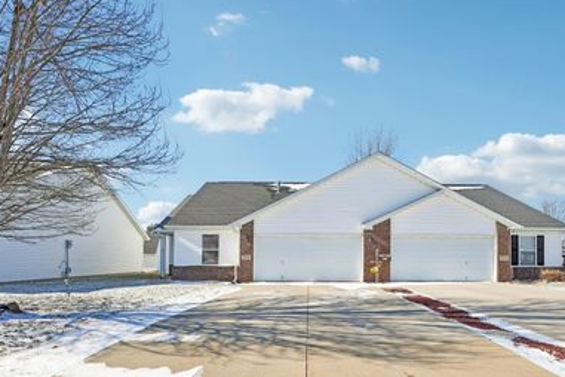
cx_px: 304
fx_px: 330
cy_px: 201
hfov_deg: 81.1
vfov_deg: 59.4
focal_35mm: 21
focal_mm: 16
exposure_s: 1/400
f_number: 8
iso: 100
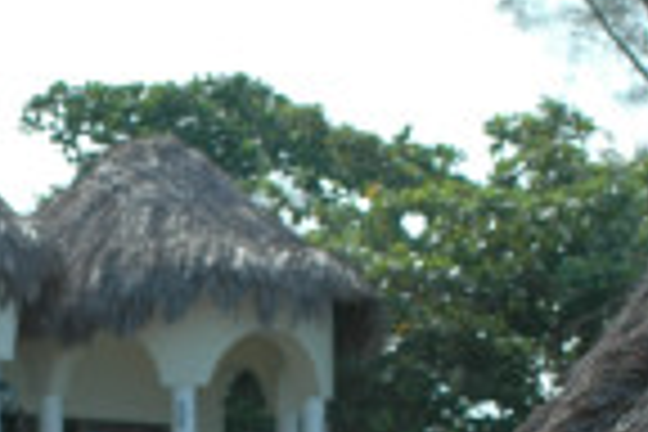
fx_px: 5634
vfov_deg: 4.4
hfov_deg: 6.5
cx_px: -135
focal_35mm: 313
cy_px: 574
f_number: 5
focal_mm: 50
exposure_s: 1/500
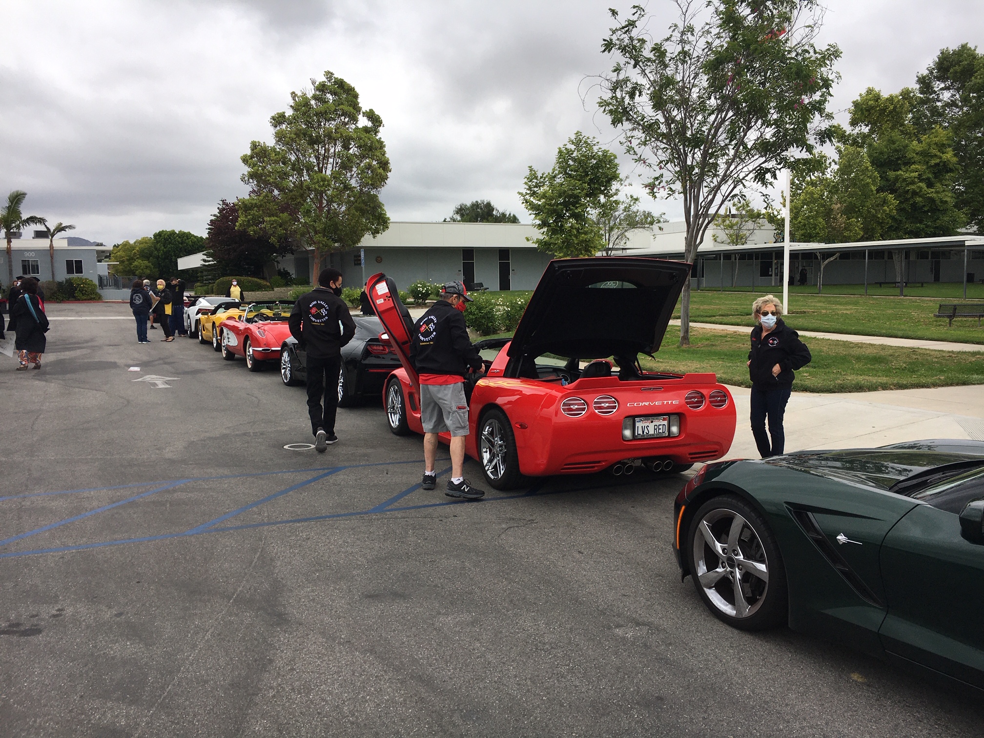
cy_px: 369
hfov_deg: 61.7
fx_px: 824
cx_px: 492
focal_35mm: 29
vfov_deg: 48.2
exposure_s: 1/534
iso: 25
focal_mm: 4.15
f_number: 2.2
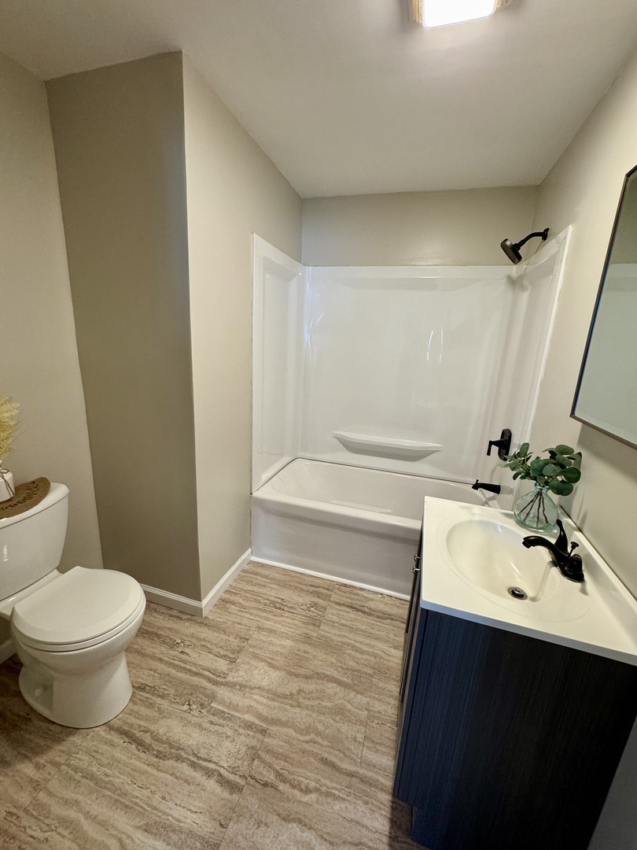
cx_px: 318
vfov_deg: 102.1
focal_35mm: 14
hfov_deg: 85.7
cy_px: 425
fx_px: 344
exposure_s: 1/60
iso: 200
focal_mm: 2.22
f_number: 2.2
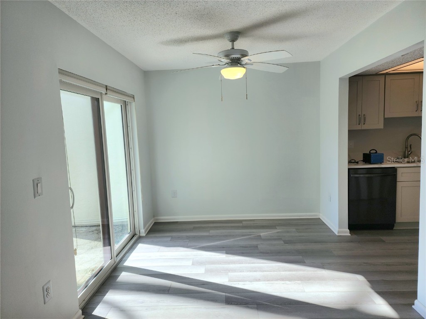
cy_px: 160
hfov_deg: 73.9
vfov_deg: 58.9
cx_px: 213
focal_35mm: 23
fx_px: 283
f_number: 1.8
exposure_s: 1/189
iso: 12
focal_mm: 6.4
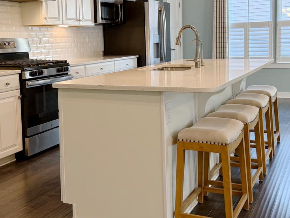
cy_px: 69
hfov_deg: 40.4
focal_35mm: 47
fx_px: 394
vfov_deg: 30.6
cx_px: 142
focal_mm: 6.76
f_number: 1.78
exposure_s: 1/60
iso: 125
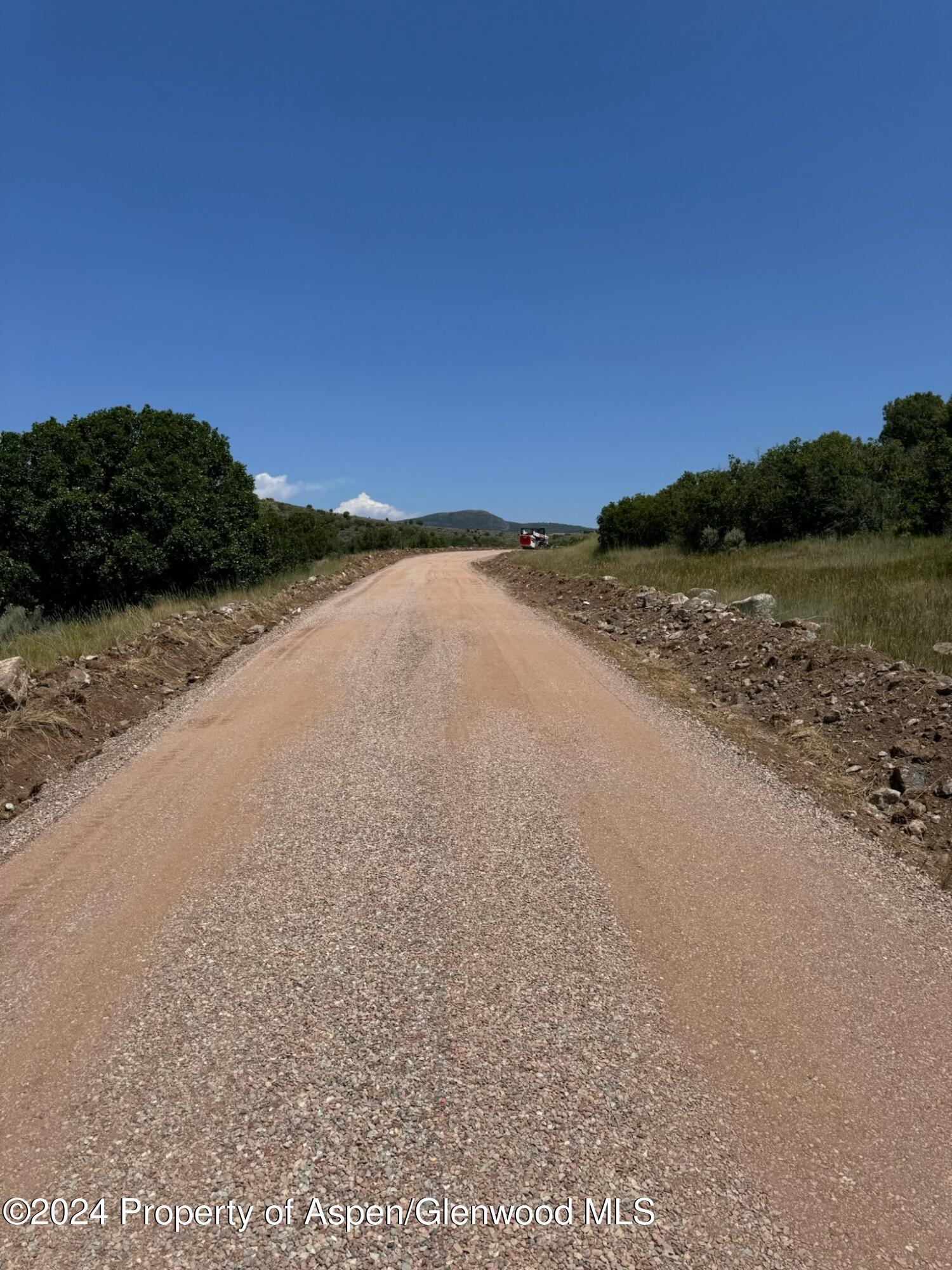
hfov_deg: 56.8
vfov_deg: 71.6
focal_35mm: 24
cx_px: 476
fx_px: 880
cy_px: 635
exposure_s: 1/9009
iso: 80
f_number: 1.78
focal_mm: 6.76
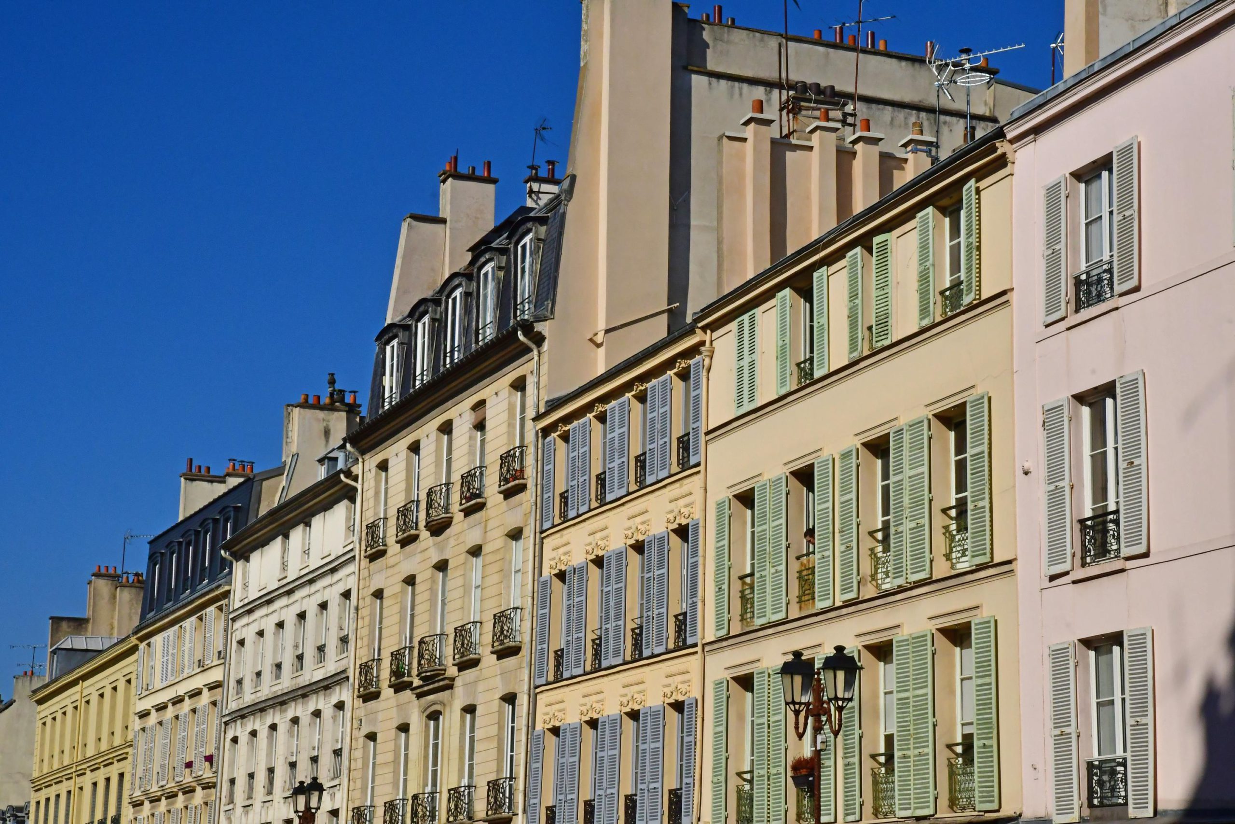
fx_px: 2470
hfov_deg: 28.1
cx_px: 618
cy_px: 412
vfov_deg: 18.9
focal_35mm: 72
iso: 1250
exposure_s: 1/2000
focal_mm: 48
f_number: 22
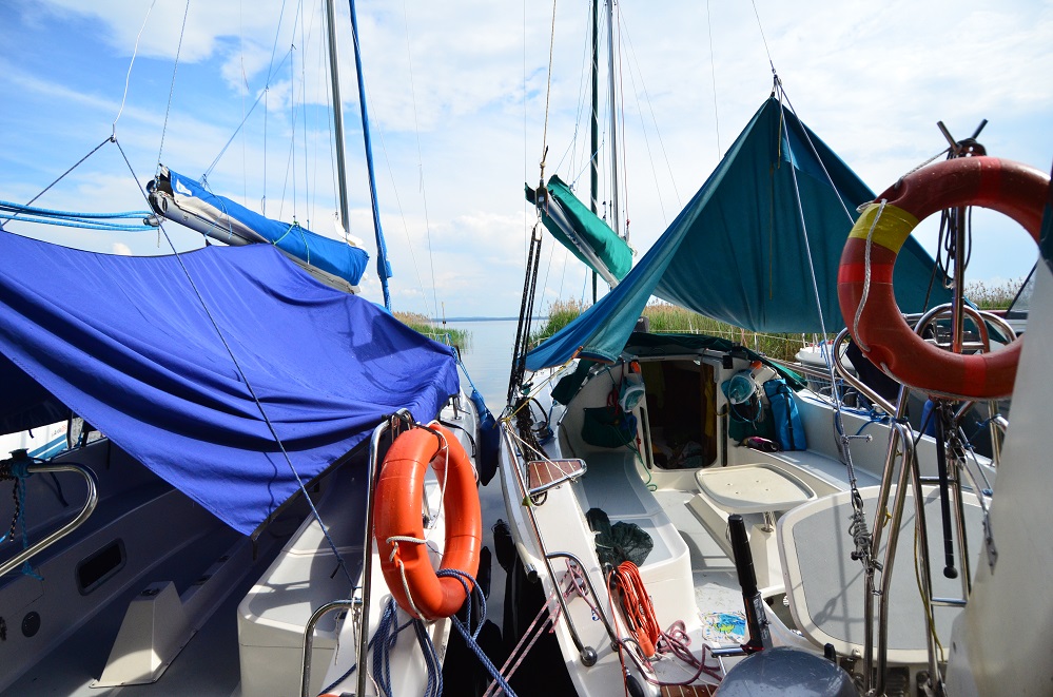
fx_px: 963
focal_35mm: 33
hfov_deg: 57.3
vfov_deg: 39.8
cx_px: 526
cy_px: 348
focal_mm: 22
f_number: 4.5
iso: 1000
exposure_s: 1/8000
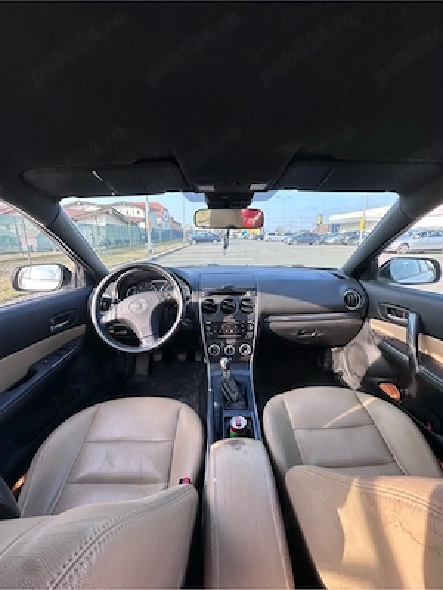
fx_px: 239
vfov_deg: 102.1
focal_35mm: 14
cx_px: 222
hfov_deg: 85.7
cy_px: 295
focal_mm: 2.22
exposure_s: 1/216
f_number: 2.2
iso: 40
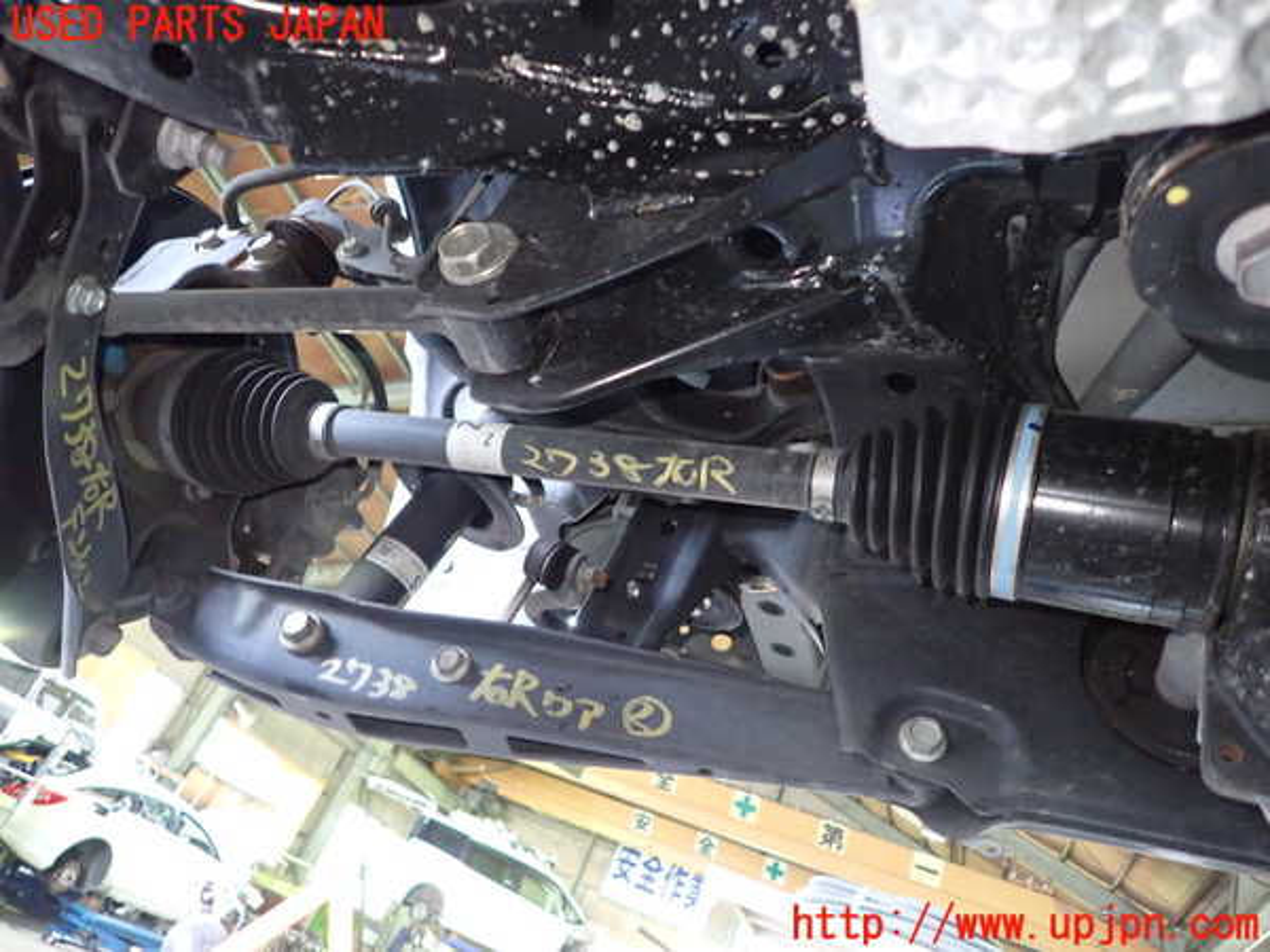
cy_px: 476
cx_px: 635
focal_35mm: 25
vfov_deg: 54.9
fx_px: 917
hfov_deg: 69.4
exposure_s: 1/25
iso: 800
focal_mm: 4.5
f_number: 2
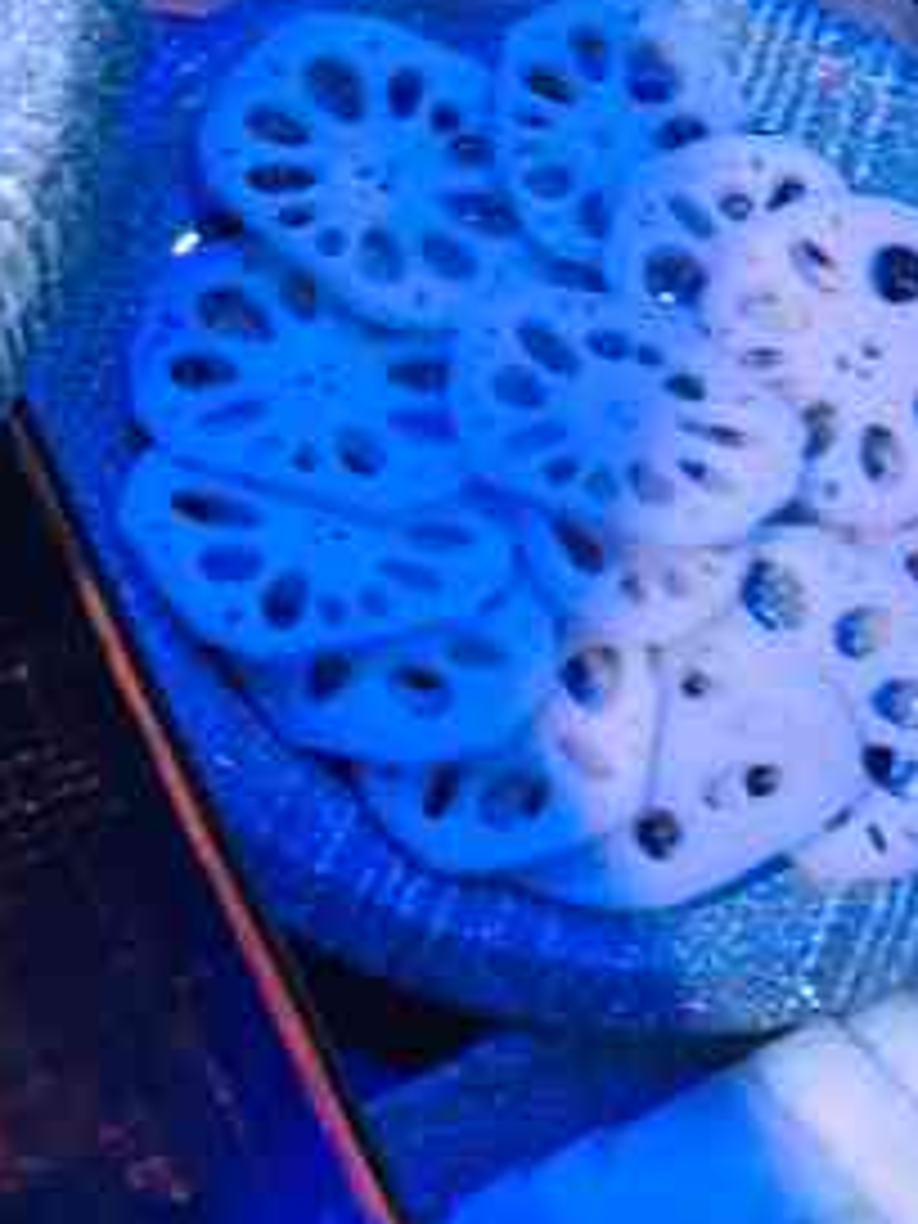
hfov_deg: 15.0
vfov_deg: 19.6
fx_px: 3394
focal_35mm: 96
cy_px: -92
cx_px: -126
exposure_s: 1/15
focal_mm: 3.99
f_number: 1.8
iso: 100
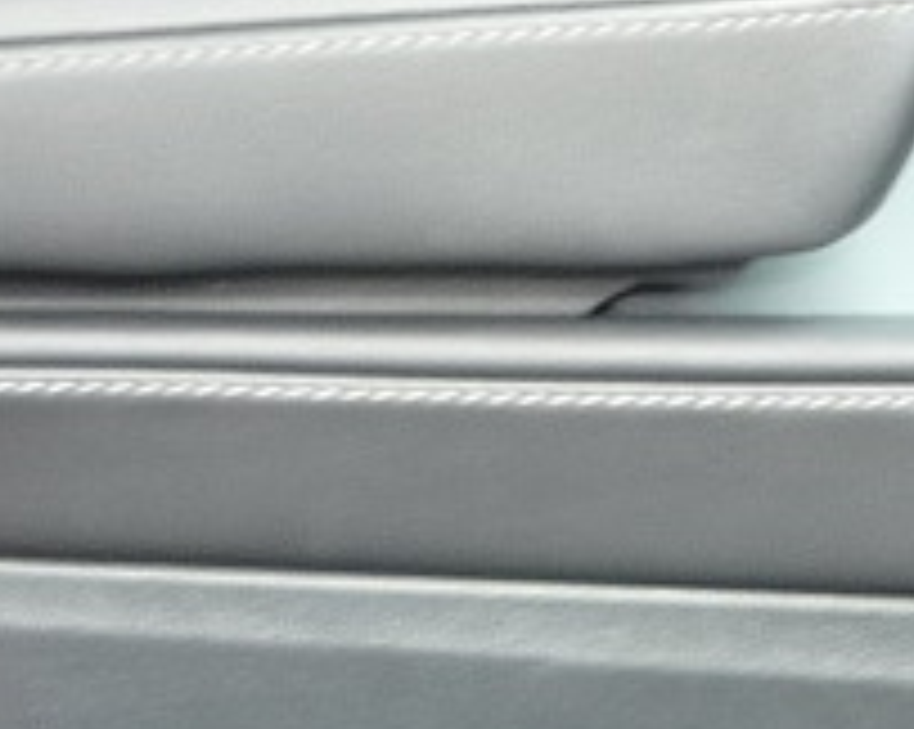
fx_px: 6864
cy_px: 288
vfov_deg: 6.1
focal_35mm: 254
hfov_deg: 7.5
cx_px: 1355
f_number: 2.8
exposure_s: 1/40
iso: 100
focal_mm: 5.5
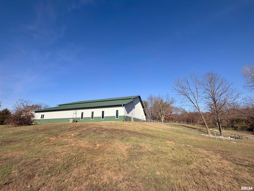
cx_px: 127
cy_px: 96
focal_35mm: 14
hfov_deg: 102.1
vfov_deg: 85.7
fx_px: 103
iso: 20
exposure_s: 1/770
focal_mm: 2.22
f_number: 2.2
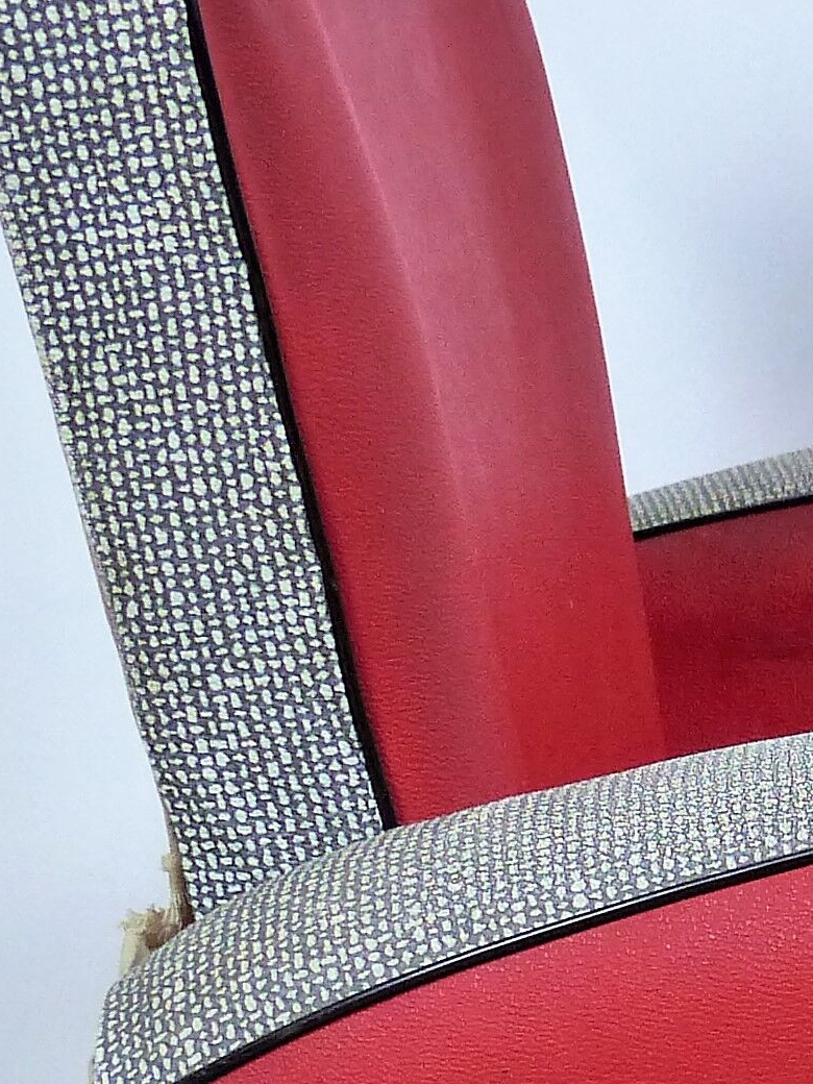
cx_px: 1066
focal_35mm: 150
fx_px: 4697
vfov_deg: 13.0
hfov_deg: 9.7
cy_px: 1082
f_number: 2.8
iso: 400
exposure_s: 1/40
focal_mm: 6.8
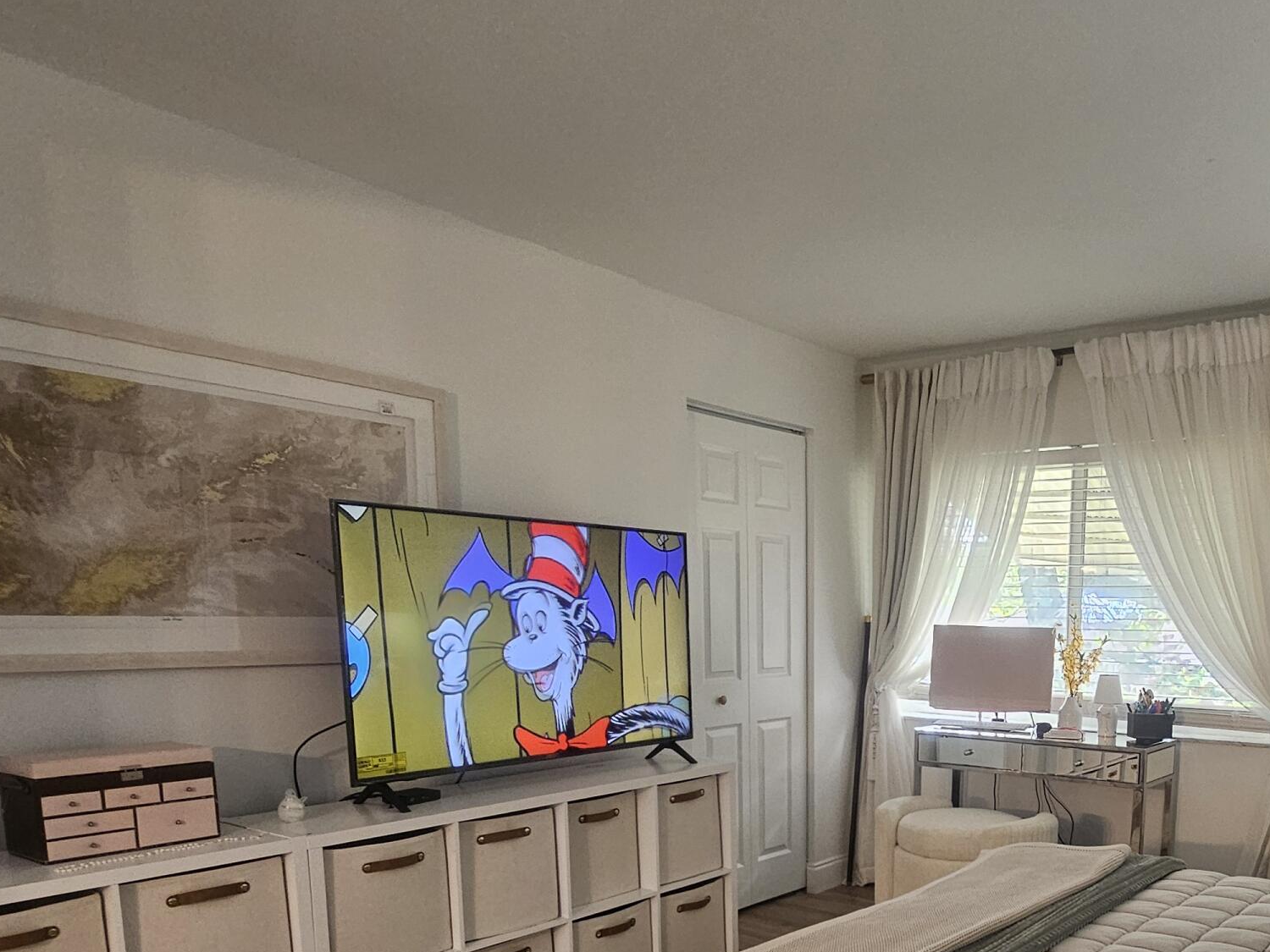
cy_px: 786
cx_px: 897
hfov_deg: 64.6
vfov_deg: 49.4
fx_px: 954
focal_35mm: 26
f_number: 2.2
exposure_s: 1/60
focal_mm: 2.2
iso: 200
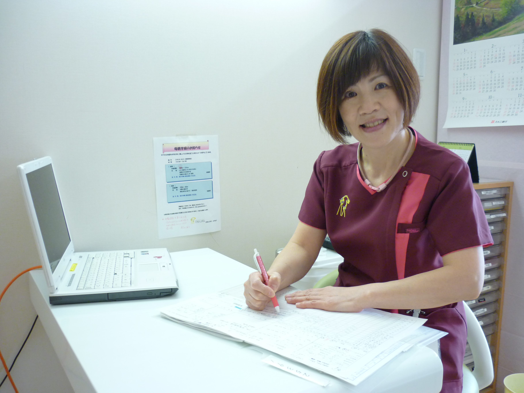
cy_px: 196
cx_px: 262
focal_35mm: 33
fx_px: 500
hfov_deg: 55.4
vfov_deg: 42.9
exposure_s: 1/30
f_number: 2.8
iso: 200
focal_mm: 5.5
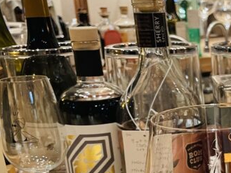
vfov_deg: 17.6
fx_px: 541
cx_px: 312
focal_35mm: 81
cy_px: 187
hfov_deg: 21.5
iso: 160
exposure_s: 1/60
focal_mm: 4.2
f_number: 1.6
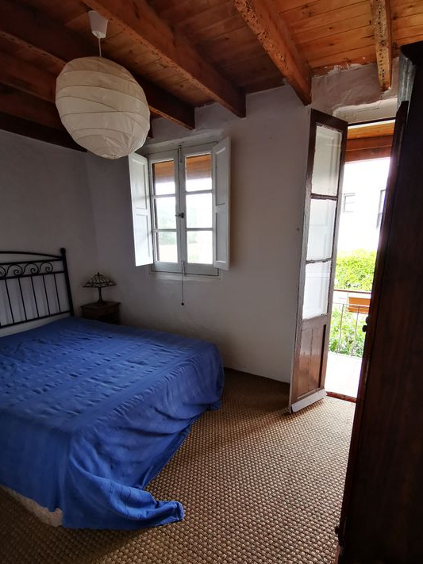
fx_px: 293
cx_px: 229
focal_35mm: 18
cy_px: 312
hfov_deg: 71.5
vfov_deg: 87.5
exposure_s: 1/50
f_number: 2.2
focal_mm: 2.35
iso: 200
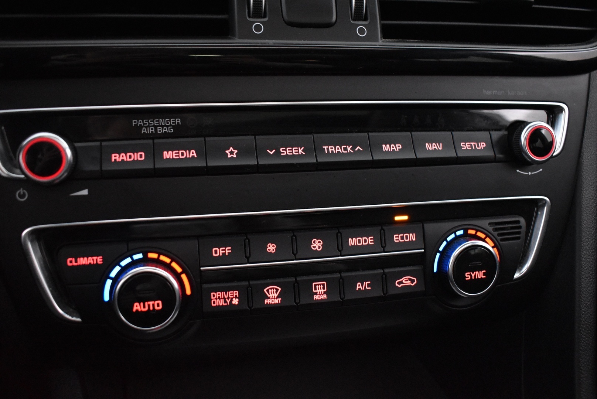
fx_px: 548
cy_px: 200
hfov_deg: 57.2
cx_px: 298
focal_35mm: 33
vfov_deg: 40.0
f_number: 3.8
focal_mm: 22
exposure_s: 1/30
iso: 4500
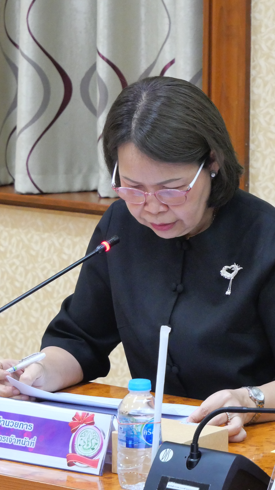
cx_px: 149
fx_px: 2333
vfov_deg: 12.0
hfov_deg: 6.7
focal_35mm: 180
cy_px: 245
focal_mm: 55
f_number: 5.6
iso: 3200
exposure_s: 1/25
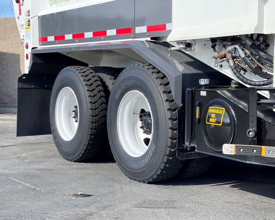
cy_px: 110
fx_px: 545
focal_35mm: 67
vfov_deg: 22.8
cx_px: 137
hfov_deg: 28.3
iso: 32
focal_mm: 7.5
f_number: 2.2
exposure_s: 1/544
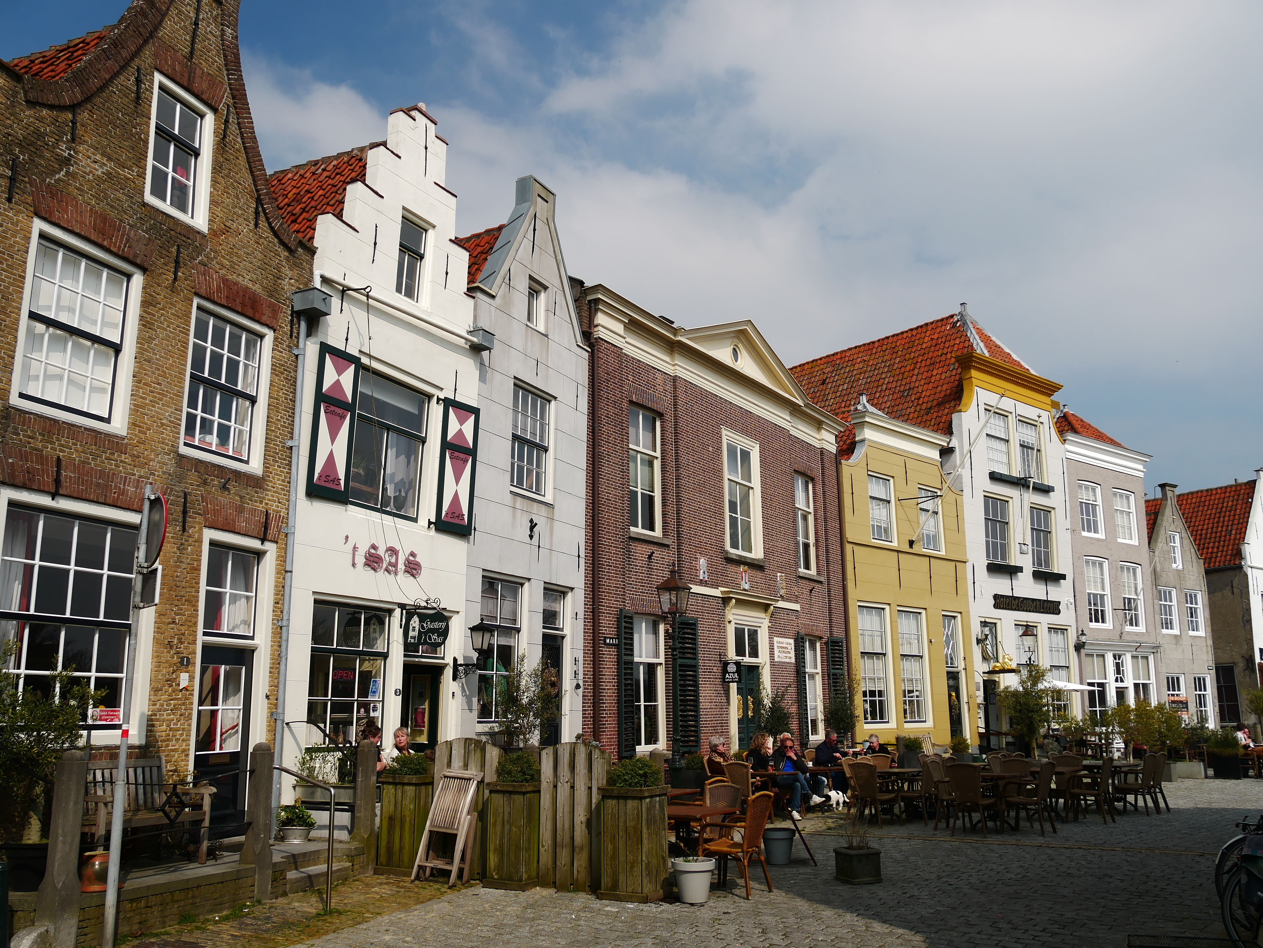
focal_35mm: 28
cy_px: 474
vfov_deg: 49.8
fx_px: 1022
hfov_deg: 63.4
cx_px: 632
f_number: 7.1
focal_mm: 14
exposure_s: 1/200
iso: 100
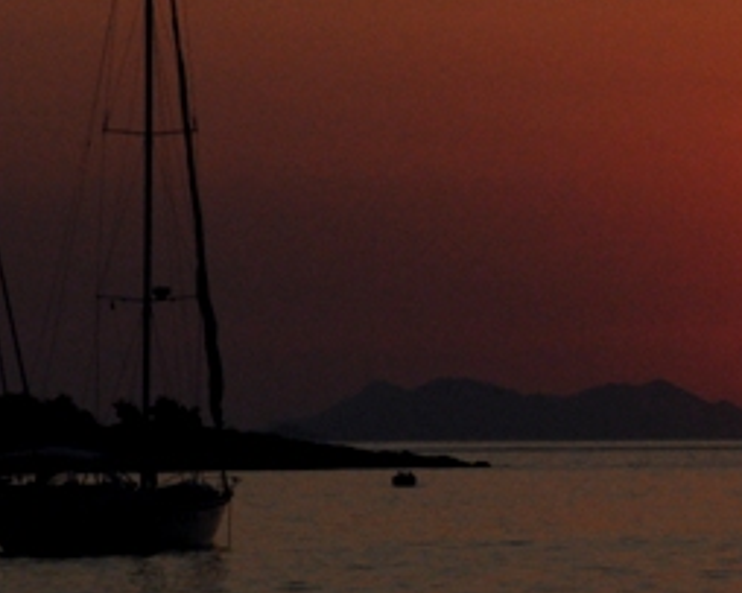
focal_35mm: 465
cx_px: 1020
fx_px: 10218
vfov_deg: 3.3
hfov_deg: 4.1
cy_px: 153
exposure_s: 1/1250
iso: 640
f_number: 9
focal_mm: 105
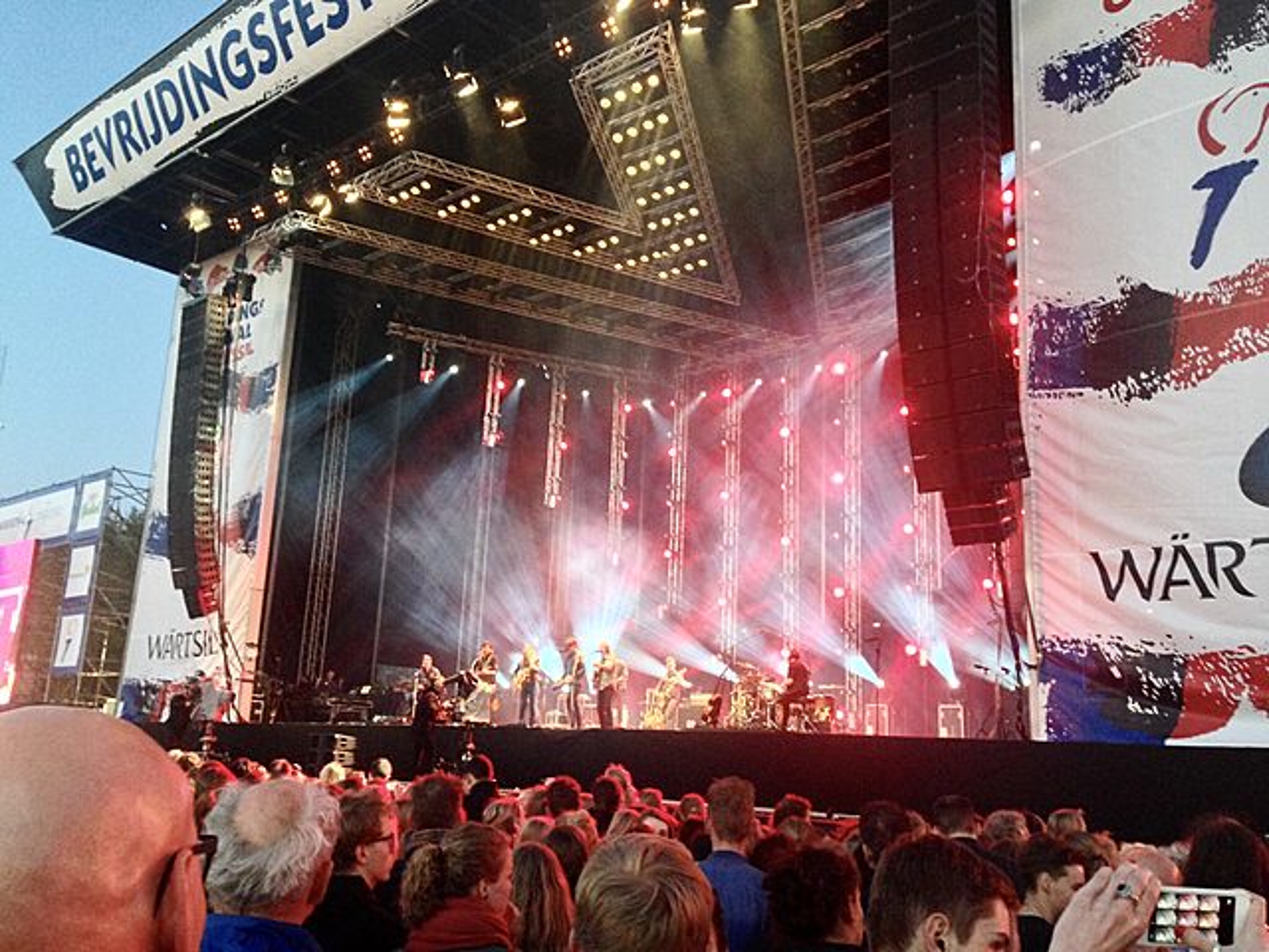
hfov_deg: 55.4
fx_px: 1210
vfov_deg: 42.9
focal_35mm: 33
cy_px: 476
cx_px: 634
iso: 250
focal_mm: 4.12
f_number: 2.4
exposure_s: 1/20
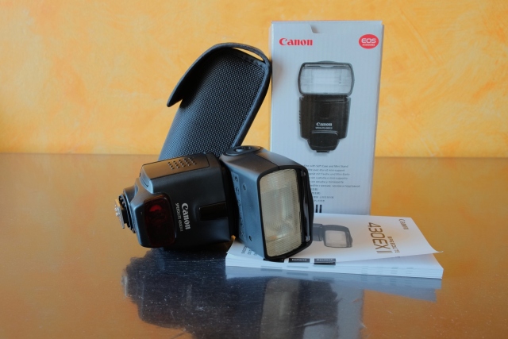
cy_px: 170
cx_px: 254
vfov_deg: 42.3
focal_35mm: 31
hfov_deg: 60.3
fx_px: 438
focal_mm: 20.5
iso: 800
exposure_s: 2.1
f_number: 9
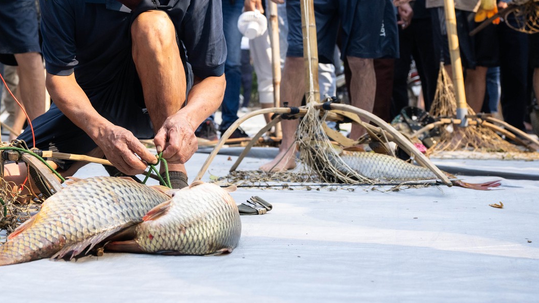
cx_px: 76
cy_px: -18
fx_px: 843
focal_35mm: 59
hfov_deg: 33.9
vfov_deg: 19.6
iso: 640
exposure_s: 1/800
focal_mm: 29.5
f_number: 4
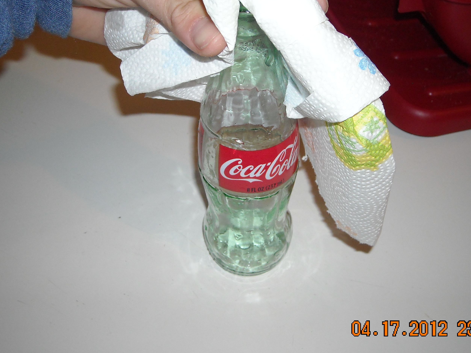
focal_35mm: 43
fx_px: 585
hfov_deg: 43.8
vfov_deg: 33.6
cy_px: 157
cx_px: 240
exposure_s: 1/60
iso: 200
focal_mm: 5.7
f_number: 2.8
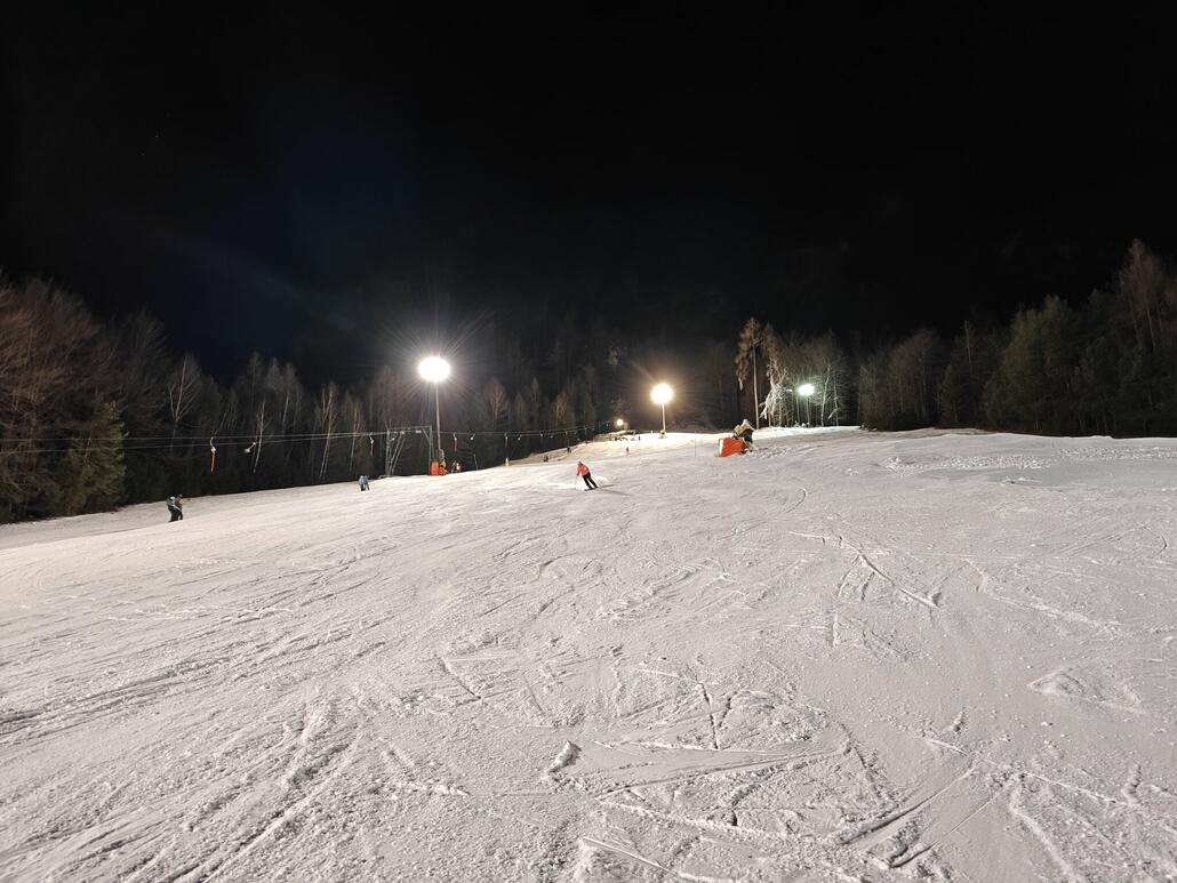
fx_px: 782
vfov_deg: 58.9
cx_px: 588
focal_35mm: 23
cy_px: 442
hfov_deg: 73.9
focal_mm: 6.06
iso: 1250
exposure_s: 1/33
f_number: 1.6
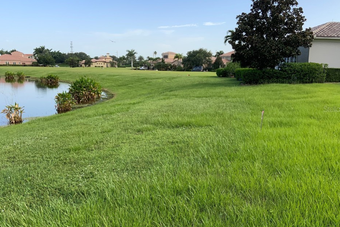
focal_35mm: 33
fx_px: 312
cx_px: 172
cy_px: 109
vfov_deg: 40.0
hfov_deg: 57.2
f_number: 1.8
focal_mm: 3
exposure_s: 1/719
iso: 16
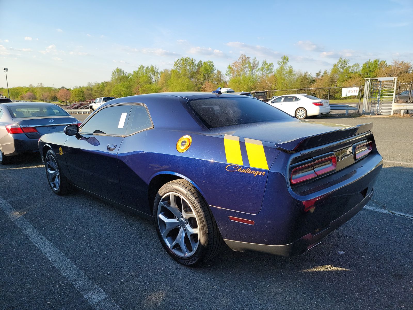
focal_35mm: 24
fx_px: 286
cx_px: 206
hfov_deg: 71.6
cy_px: 155
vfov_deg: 56.8
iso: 50
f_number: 1.8
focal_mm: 6.7
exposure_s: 1/327
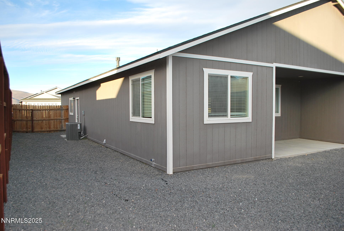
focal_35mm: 27
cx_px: 172
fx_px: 258
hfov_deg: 67.3
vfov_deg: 48.0
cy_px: 116
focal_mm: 18
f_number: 4.5
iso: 100
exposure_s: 1/200
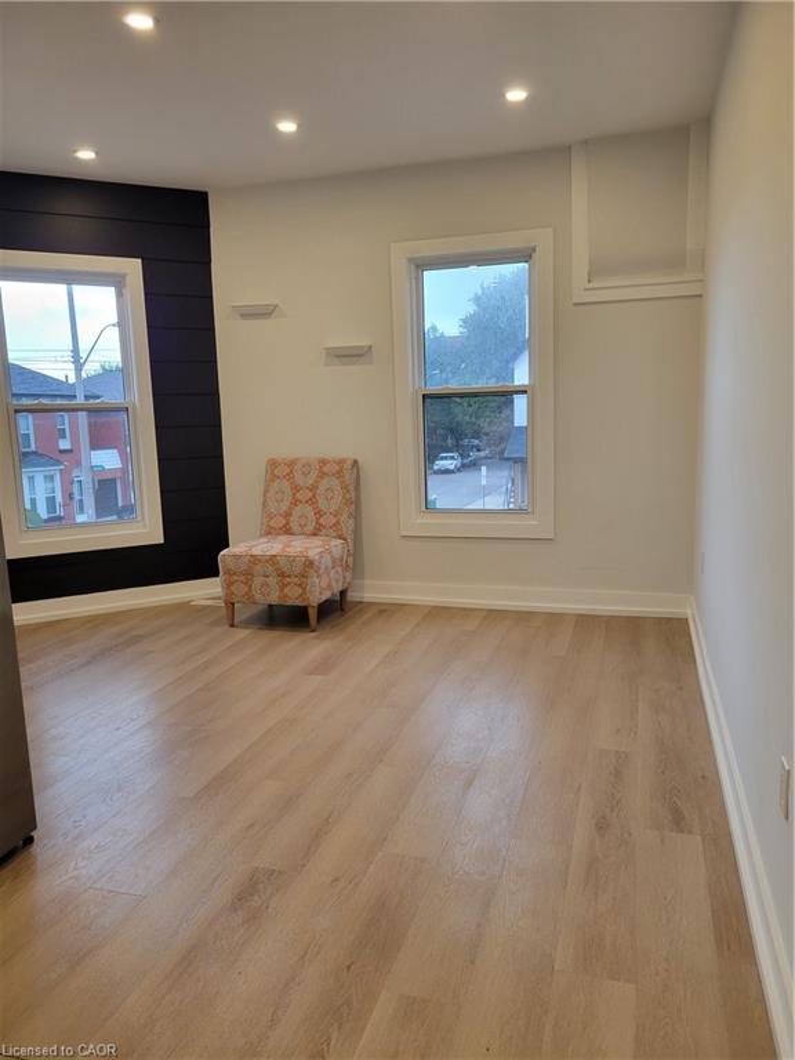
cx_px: 398
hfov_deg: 53.1
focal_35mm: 26
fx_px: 796
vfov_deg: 67.3
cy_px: 530
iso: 125
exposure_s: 1/120
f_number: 1.8
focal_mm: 5.4
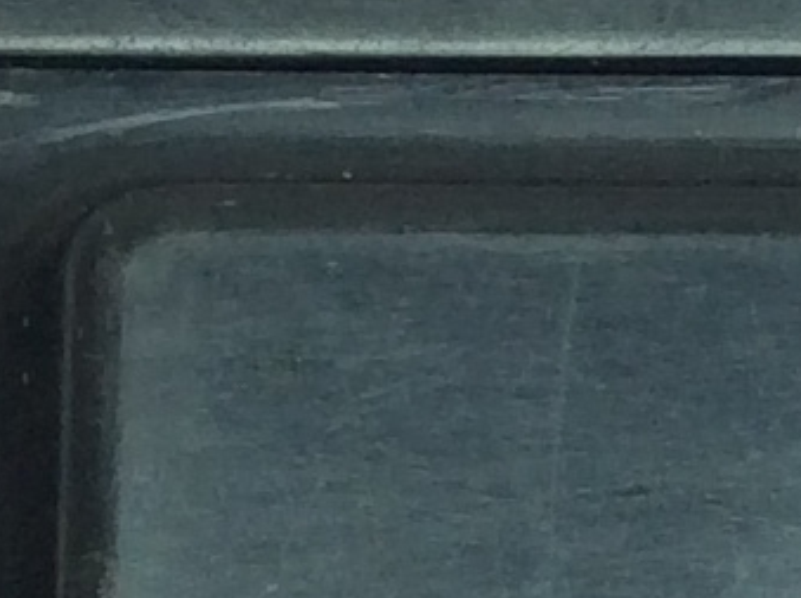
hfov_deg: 7.9
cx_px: 1404
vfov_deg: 6.0
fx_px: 5659
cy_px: 754
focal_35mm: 245
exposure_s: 1/239
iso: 32
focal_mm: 3.3
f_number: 2.4
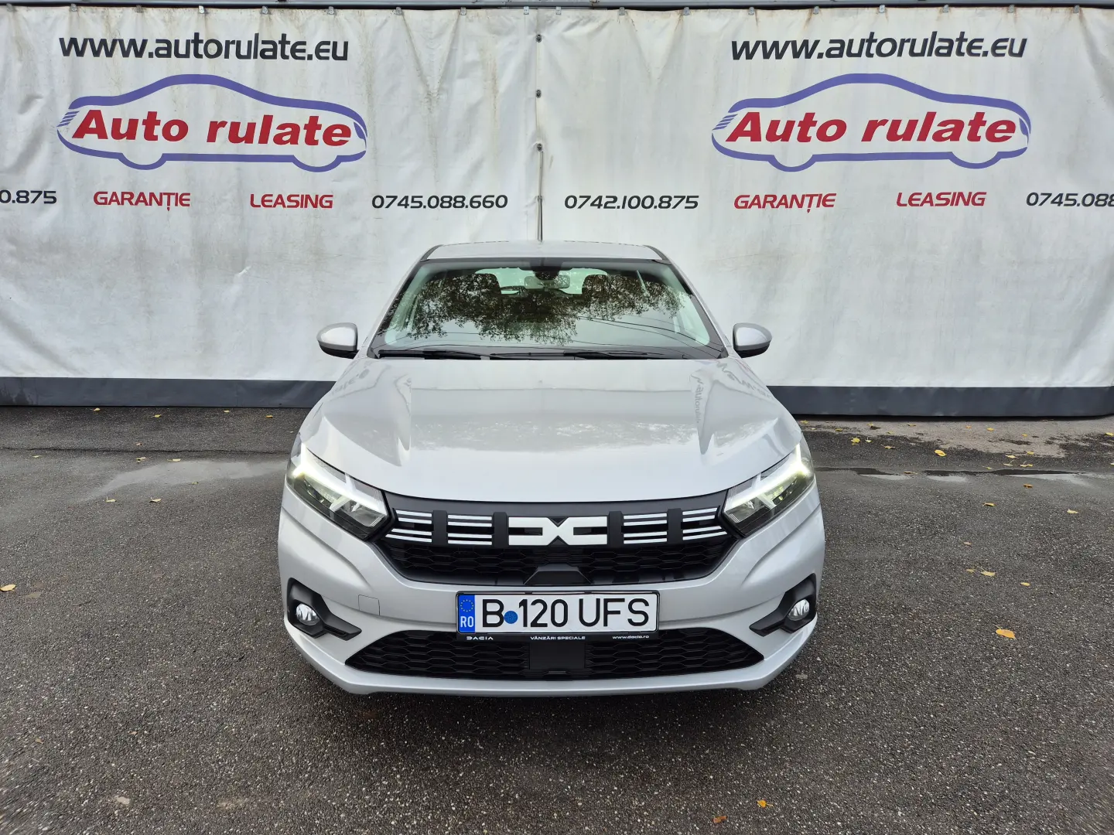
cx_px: 557
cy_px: 418
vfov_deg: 58.9
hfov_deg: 73.9
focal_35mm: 23
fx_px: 740
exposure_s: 1/180
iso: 25
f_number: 1.8
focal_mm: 5.4
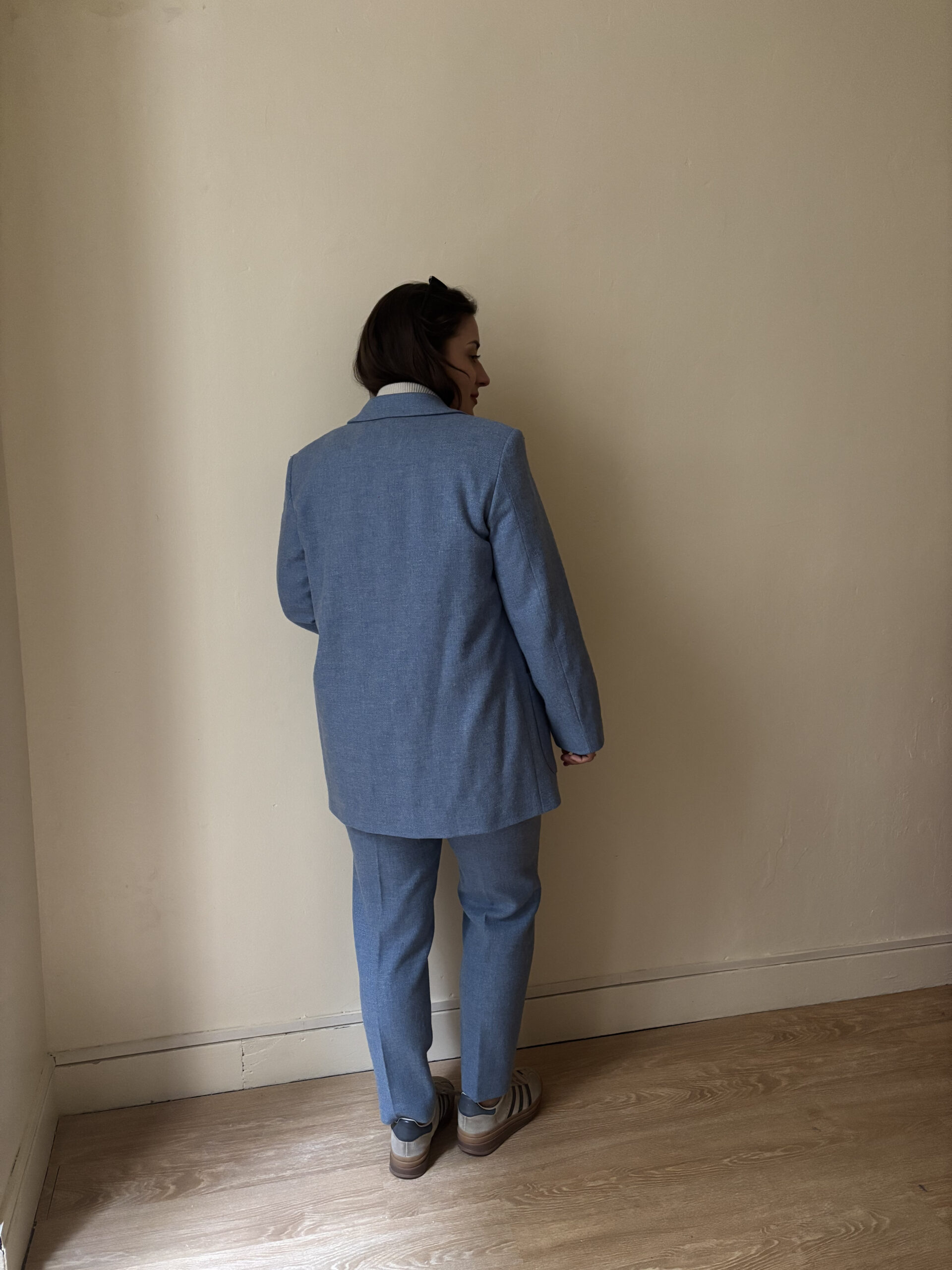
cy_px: 635
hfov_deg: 53.1
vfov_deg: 67.3
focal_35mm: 26
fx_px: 953
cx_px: 476
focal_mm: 5.96
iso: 640
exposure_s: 1/35
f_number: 1.6
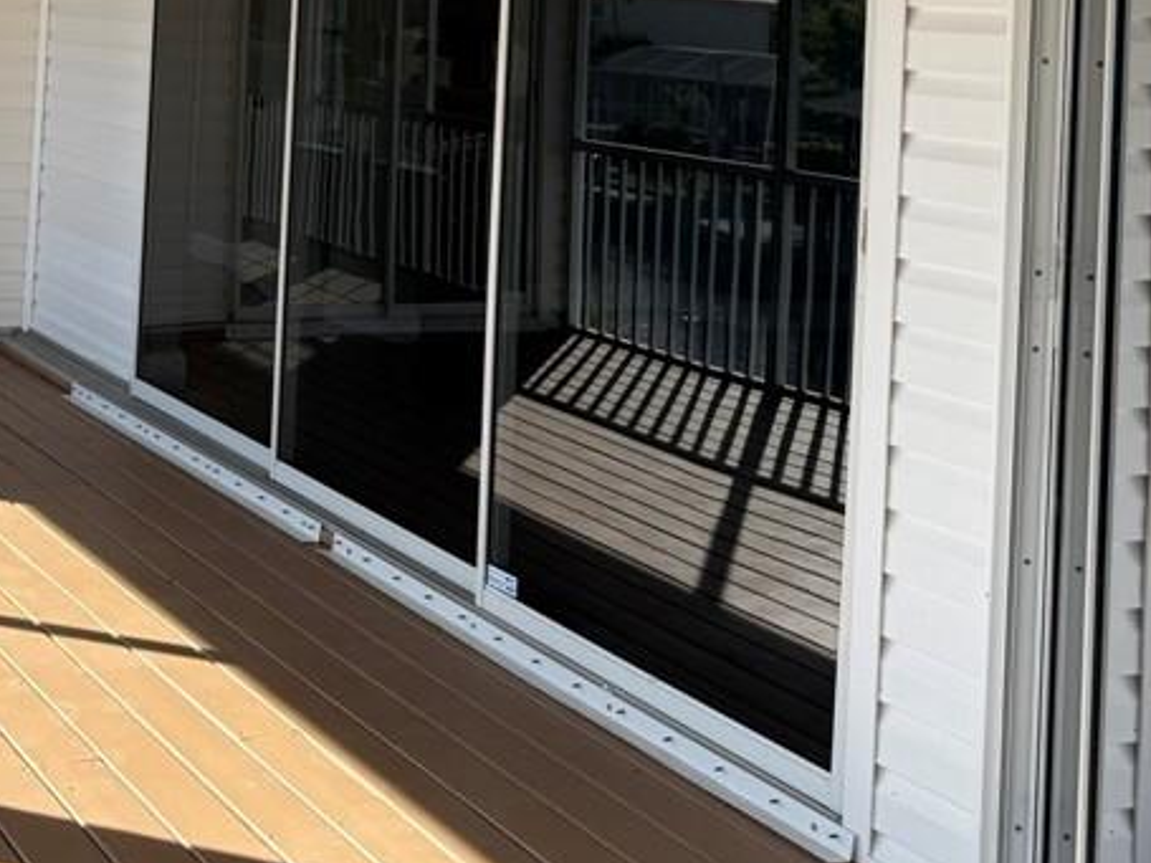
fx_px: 1795
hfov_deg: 34.4
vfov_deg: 25.3
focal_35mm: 54
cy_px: -61
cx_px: 223
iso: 80
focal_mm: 6.76
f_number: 1.78
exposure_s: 1/979
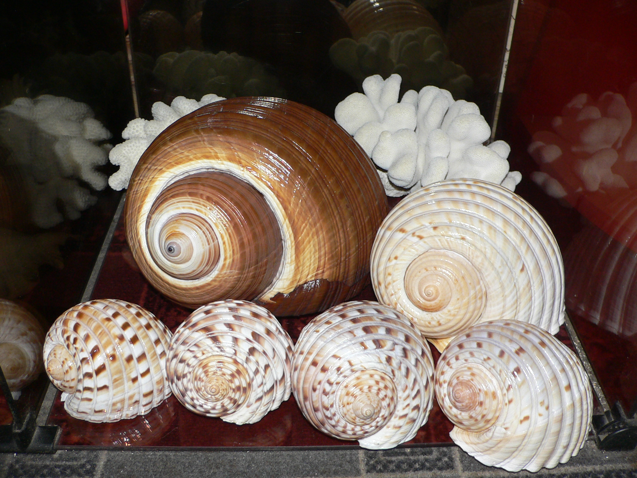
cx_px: 318
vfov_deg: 40.7
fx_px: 644
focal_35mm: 35
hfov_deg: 52.6
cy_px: 239
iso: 100
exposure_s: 1/60
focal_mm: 4.6
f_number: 2.8
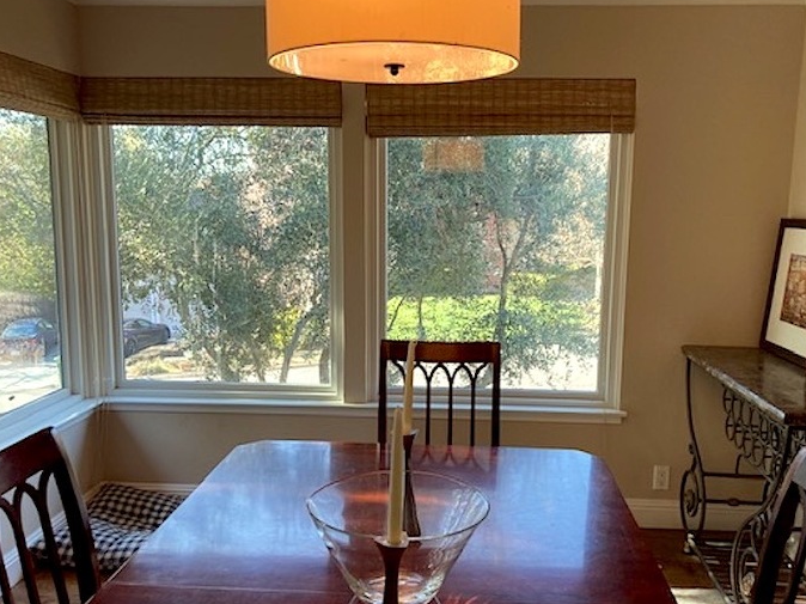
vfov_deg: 40.6
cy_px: 352
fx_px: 815
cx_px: 432
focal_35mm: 35
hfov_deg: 52.6
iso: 80
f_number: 1.8
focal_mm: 3.99
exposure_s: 1/120
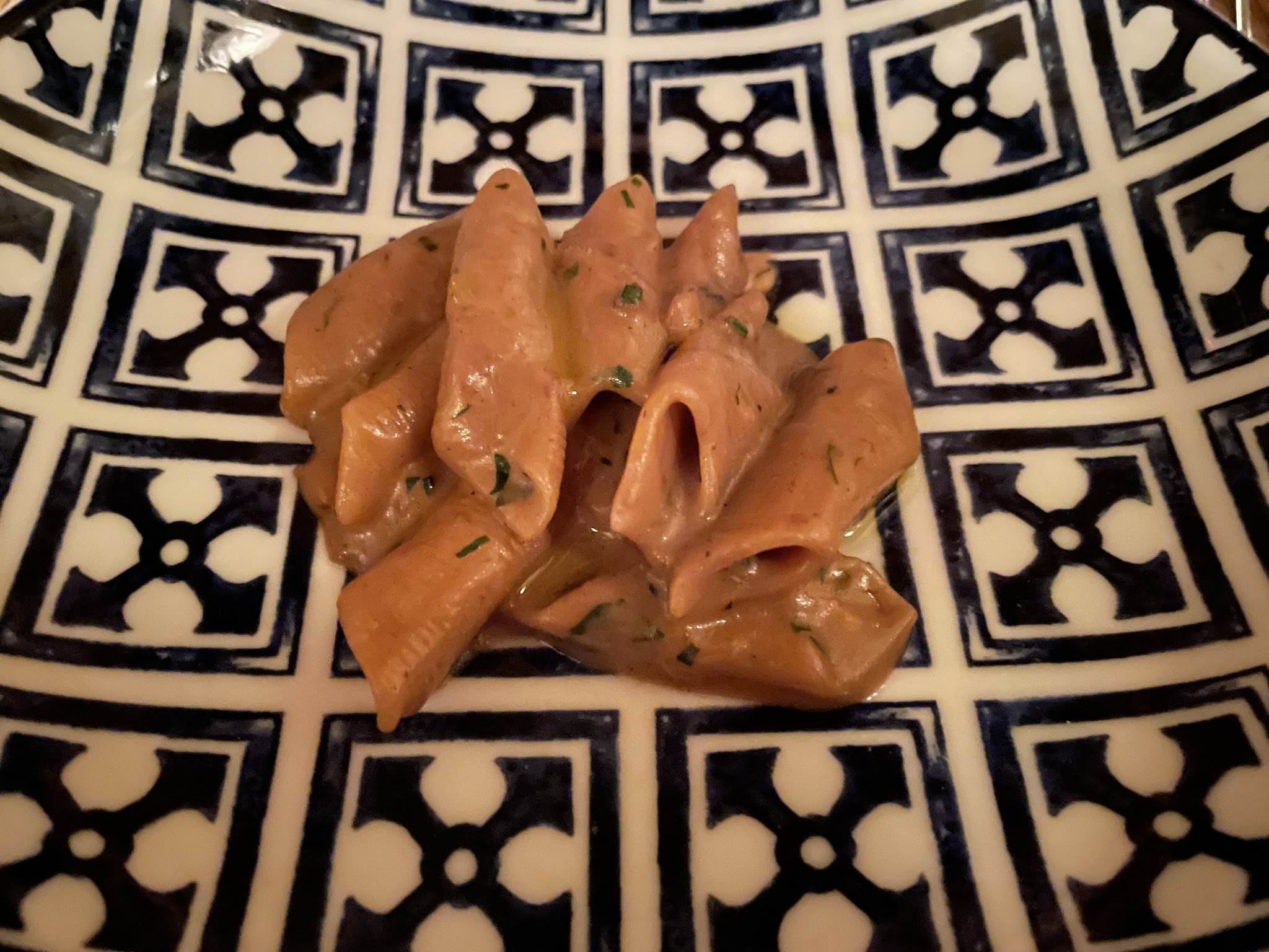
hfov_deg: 67.3
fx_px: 953
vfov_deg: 53.1
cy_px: 476
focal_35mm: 26
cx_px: 634
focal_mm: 4.2
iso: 1000
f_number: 1.6
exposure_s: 1/4
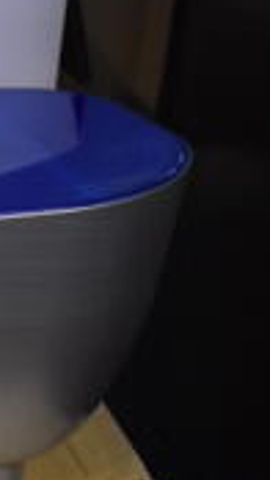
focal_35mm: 78
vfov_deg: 27.1
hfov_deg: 12.5
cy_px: 207
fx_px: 992
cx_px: -355
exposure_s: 1/125
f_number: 3.5
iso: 2200
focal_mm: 18
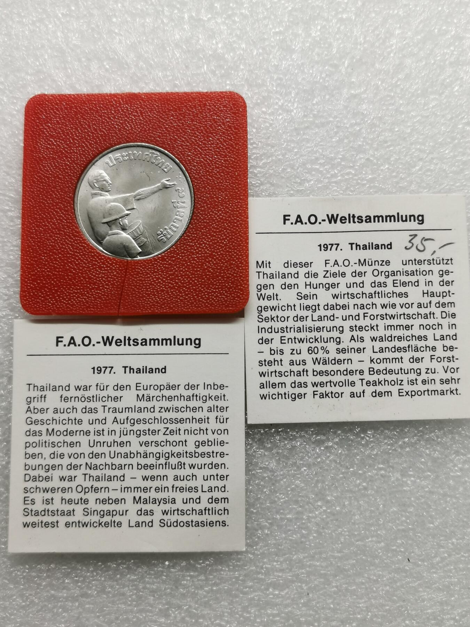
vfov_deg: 38.2
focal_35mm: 50
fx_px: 905
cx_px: 235
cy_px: 314
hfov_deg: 29.1
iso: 50
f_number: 1.6
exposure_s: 1/123
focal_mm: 5.56
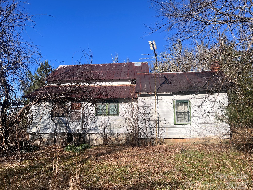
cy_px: 98
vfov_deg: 51.3
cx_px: 125
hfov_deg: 65.3
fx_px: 197
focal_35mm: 27
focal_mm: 5.7
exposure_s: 1/4274
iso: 50
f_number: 1.5
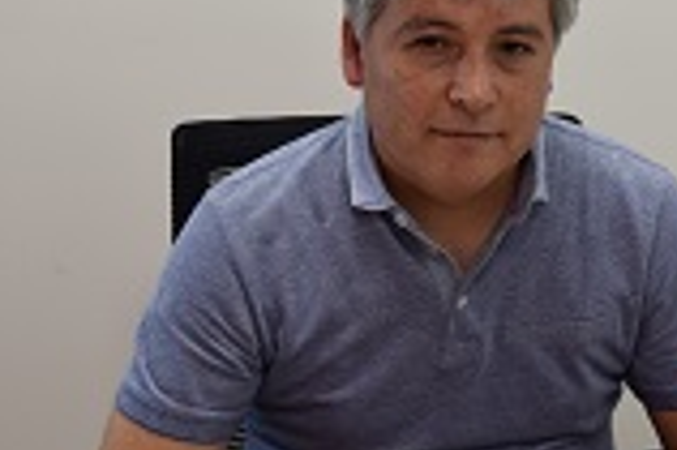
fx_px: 1822
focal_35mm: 97
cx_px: 623
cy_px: 195
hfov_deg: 20.6
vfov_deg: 14.1
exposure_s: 1/100
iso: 400
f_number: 5
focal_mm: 24
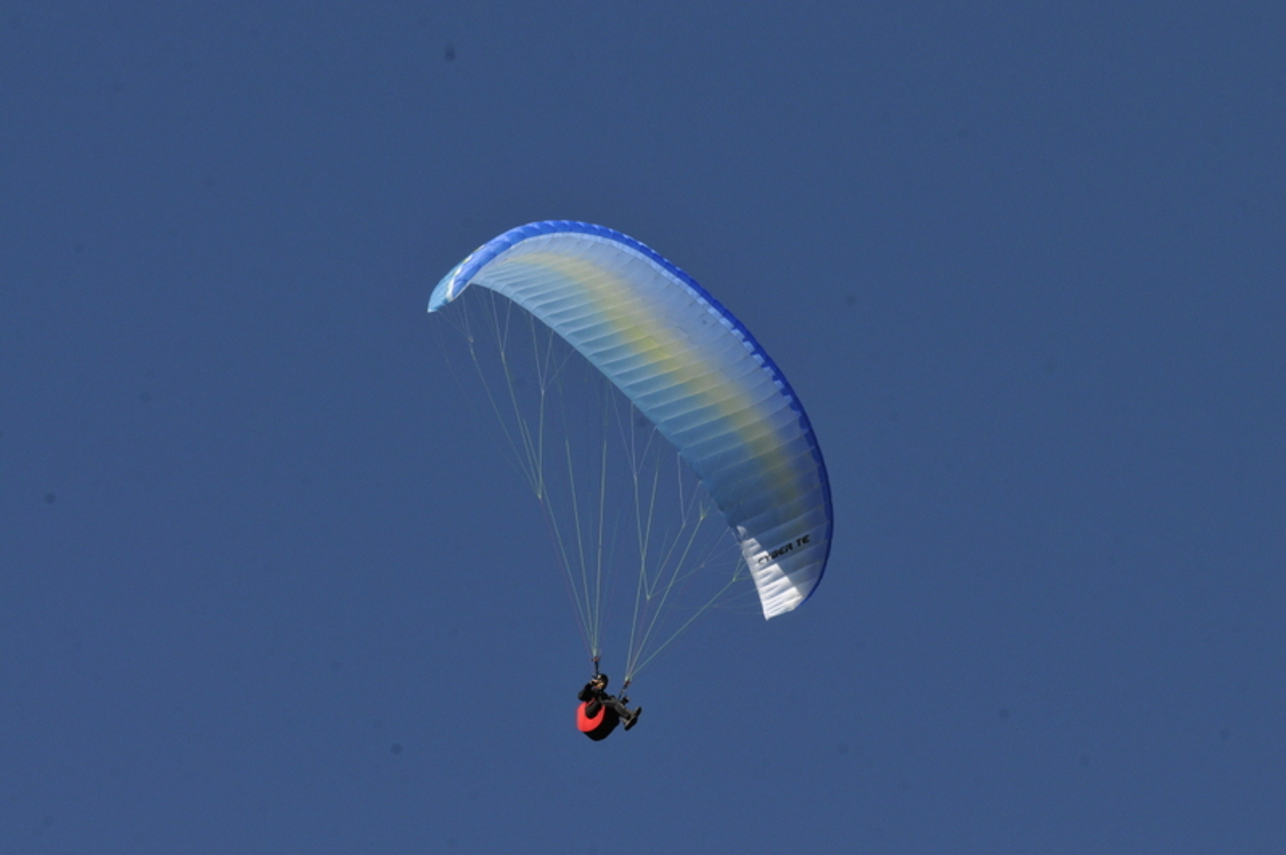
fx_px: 9369
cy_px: 428
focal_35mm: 262
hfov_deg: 7.9
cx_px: 643
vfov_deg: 5.2
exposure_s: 1/640
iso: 640
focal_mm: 175
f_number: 13
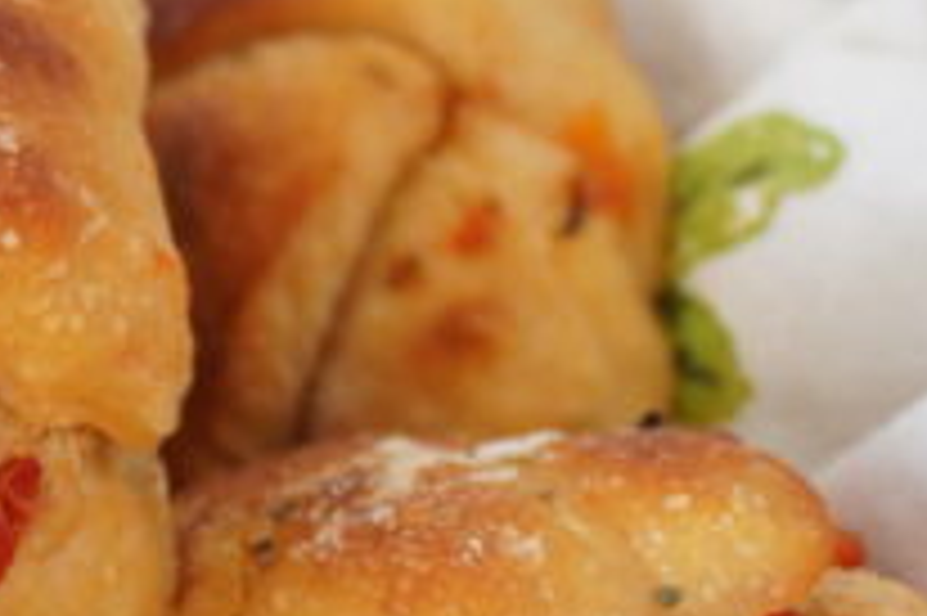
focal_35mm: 135
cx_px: -292
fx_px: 3485
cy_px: 135
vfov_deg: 10.1
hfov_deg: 14.5
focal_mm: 31
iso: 200
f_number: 5
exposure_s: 1/125
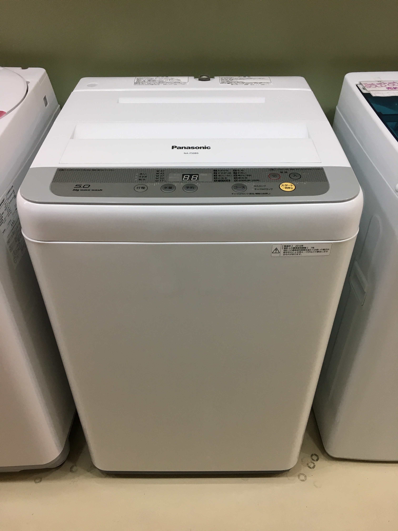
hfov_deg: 48.2
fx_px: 445
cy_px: 266
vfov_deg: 61.7
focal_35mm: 29
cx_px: 199
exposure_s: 1/33
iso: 100
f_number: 2.2
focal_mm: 4.15
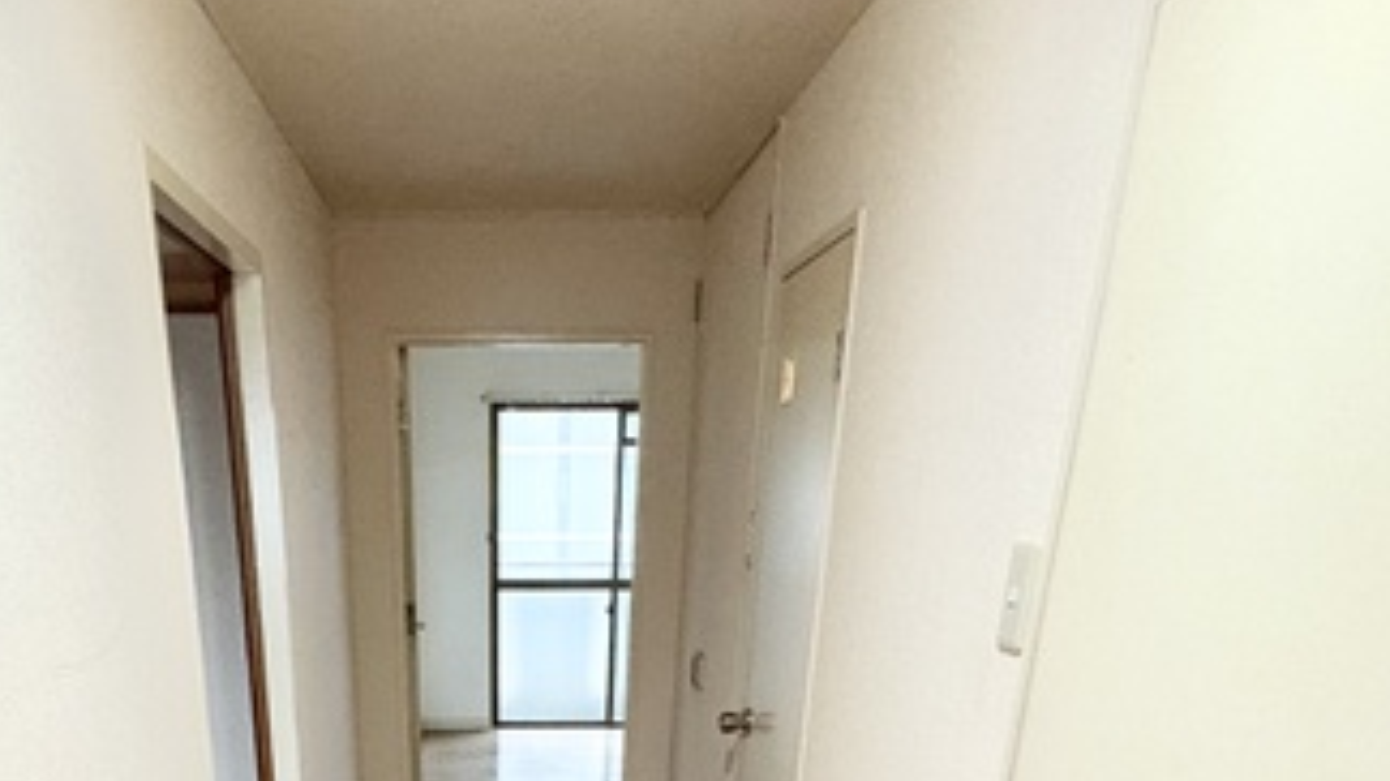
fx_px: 1216
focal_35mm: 33
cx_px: 493
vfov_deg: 27.4
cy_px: 1101
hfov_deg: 58.5
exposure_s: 1/60
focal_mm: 2.22
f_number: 2.2
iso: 500
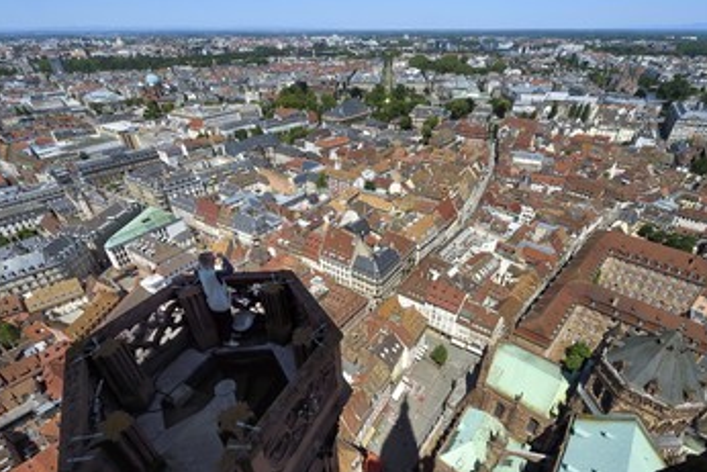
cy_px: 255
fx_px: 334
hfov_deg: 93.2
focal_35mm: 17
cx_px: 372
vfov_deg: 70.4
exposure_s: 1/250
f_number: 14
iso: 200
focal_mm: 14
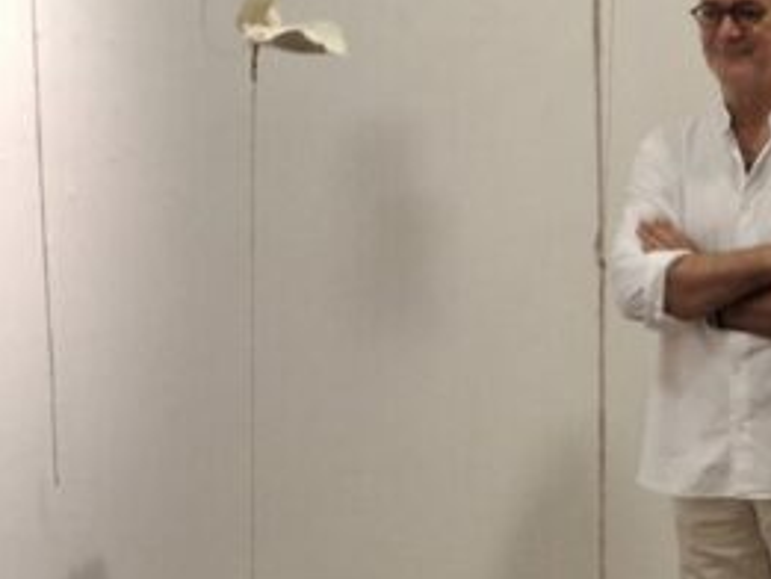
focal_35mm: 98
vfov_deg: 15.1
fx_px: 2184
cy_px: 352
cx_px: 942
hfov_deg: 18.9
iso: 125
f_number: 1.8
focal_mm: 4.69
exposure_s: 1/50
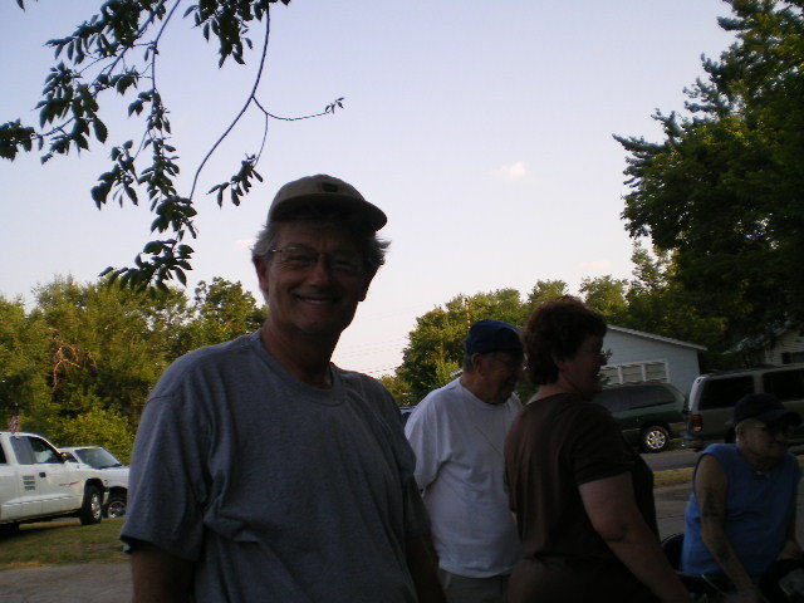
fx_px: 883
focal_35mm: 38
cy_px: 302
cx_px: 402
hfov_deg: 49.0
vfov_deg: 37.7
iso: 64
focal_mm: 6.3
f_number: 3.1
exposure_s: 1/250
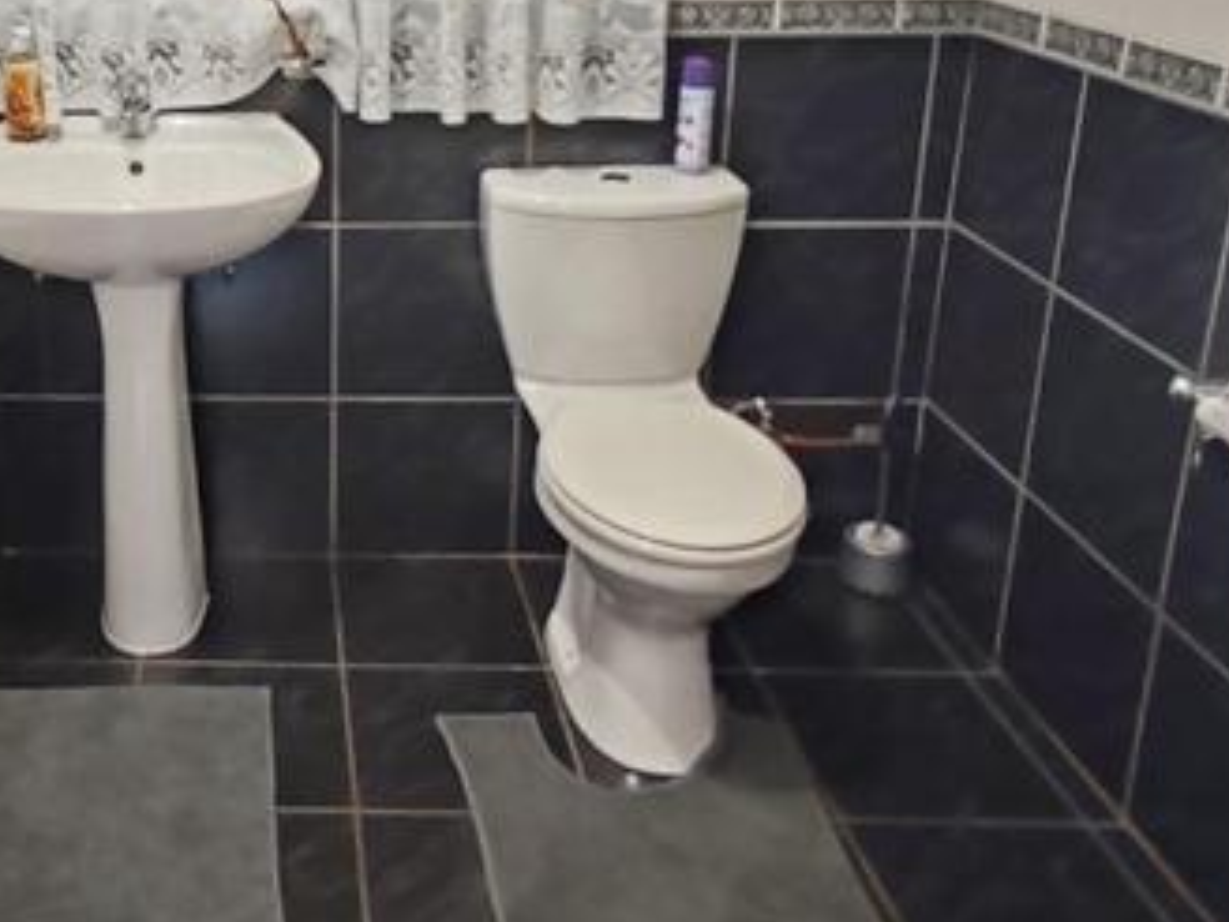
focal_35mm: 39
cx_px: 206
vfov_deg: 35.2
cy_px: 139
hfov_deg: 44.9
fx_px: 1385
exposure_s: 1/20
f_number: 2.2
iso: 800
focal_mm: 1.96
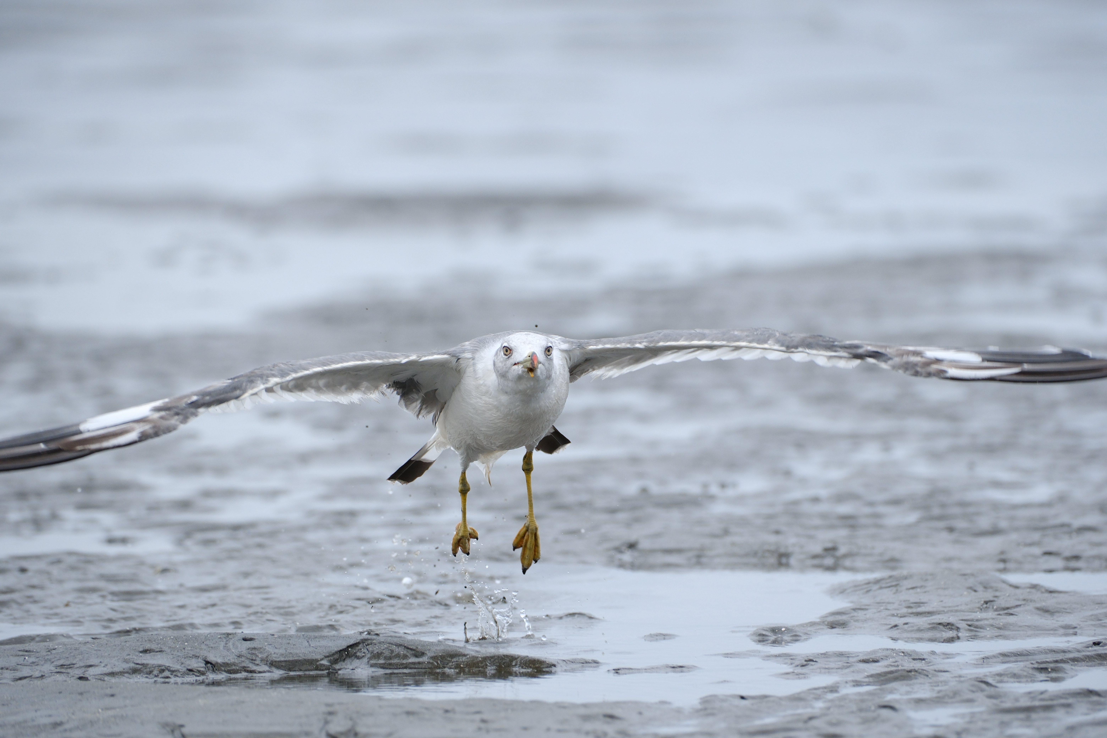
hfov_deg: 4.8
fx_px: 13344
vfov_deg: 3.2
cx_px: 554
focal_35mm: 434
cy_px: 369
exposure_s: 1/1600
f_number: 6.4
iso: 800
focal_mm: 289
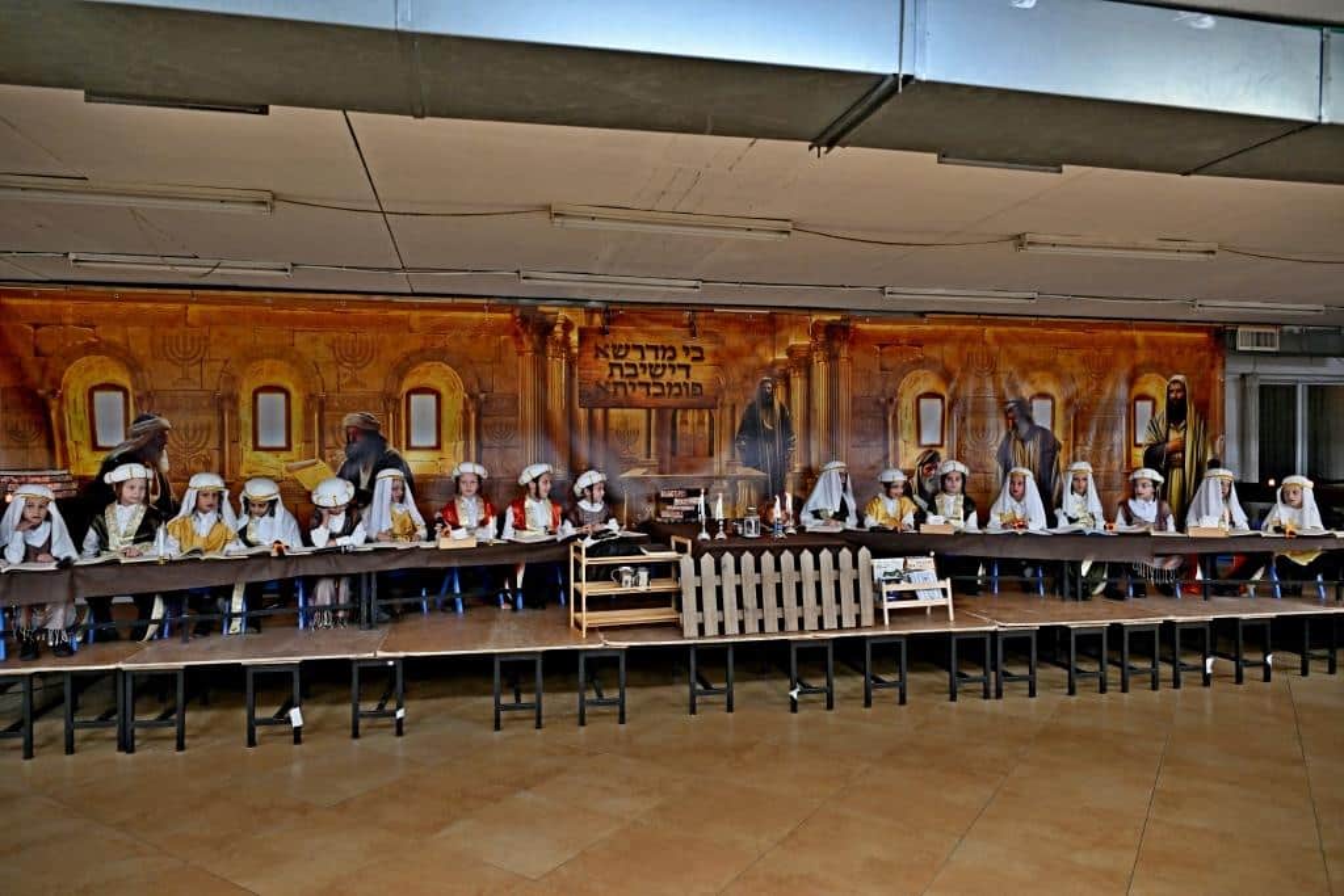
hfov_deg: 73.7
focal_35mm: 24
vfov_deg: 53.1
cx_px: 672
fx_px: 896
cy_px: 448
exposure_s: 1/160
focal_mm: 24
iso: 640
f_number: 4
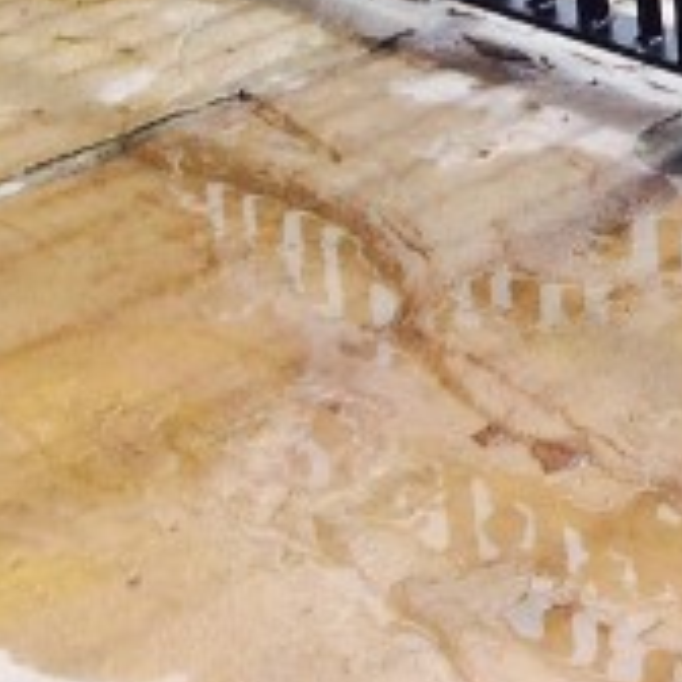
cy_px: -471
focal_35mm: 122
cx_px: 1417
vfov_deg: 13.2
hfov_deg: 12.4
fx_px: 2719
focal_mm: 4.15
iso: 32
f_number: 2.2
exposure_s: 1/912
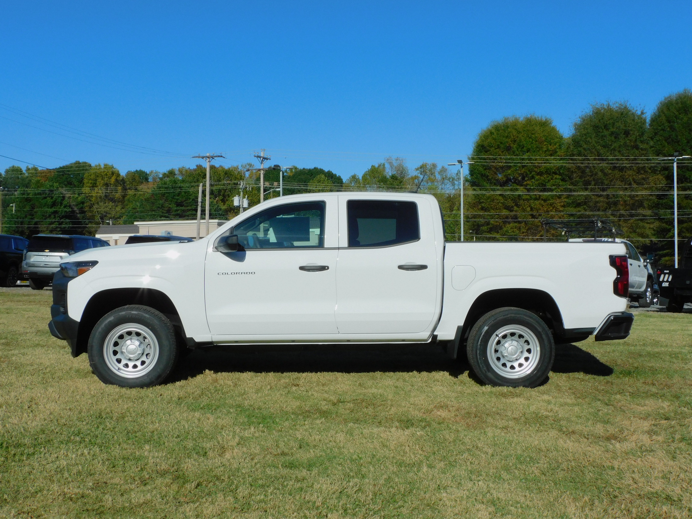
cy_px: 260
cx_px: 346
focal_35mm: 40
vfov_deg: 36.0
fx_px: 800
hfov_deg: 46.8
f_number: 5.3
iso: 125
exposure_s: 1/1600
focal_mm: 7.2
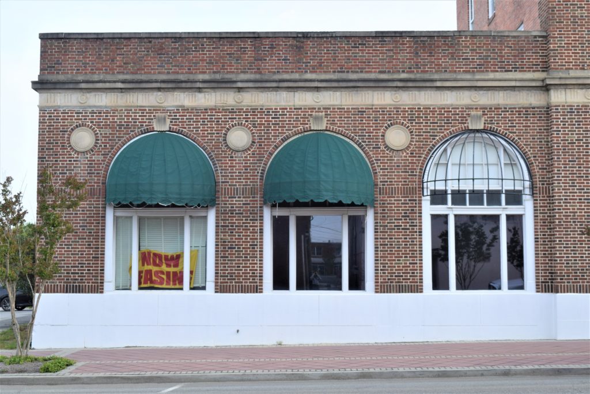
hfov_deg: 37.8
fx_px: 860
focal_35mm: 52
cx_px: 295
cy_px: 197
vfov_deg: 25.8
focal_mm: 35
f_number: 8
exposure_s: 1/250
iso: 250
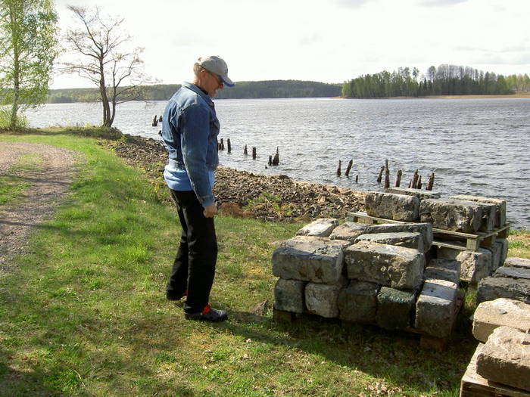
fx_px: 582
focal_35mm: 38
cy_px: 198
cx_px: 265
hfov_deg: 49.0
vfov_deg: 37.7
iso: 50
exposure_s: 1/125
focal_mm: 6.3
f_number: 4.9
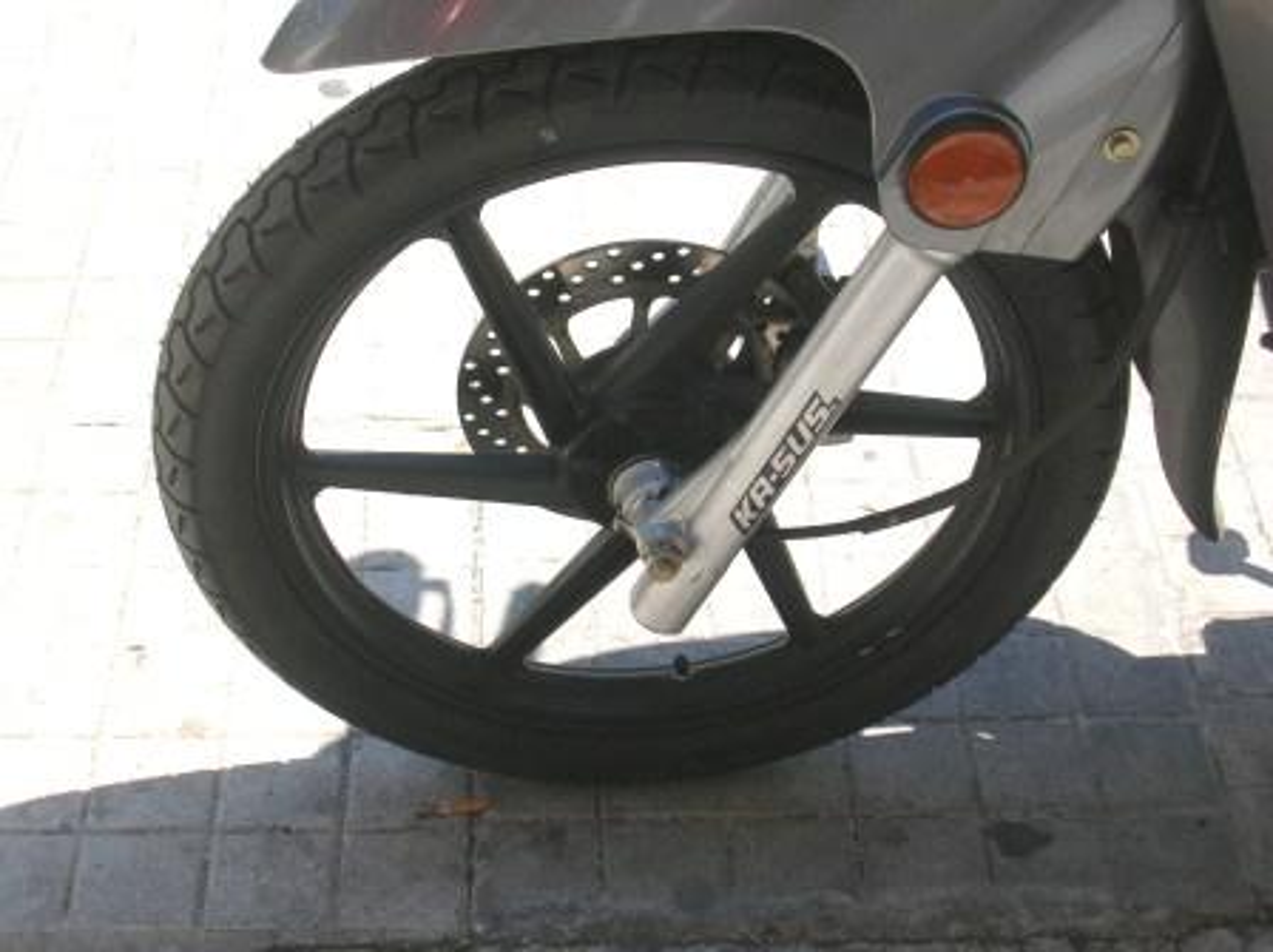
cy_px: 476
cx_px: 636
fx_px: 2388
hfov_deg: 29.9
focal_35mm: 65
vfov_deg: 22.5
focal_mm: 10.9
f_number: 3.7
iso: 50
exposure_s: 1/435
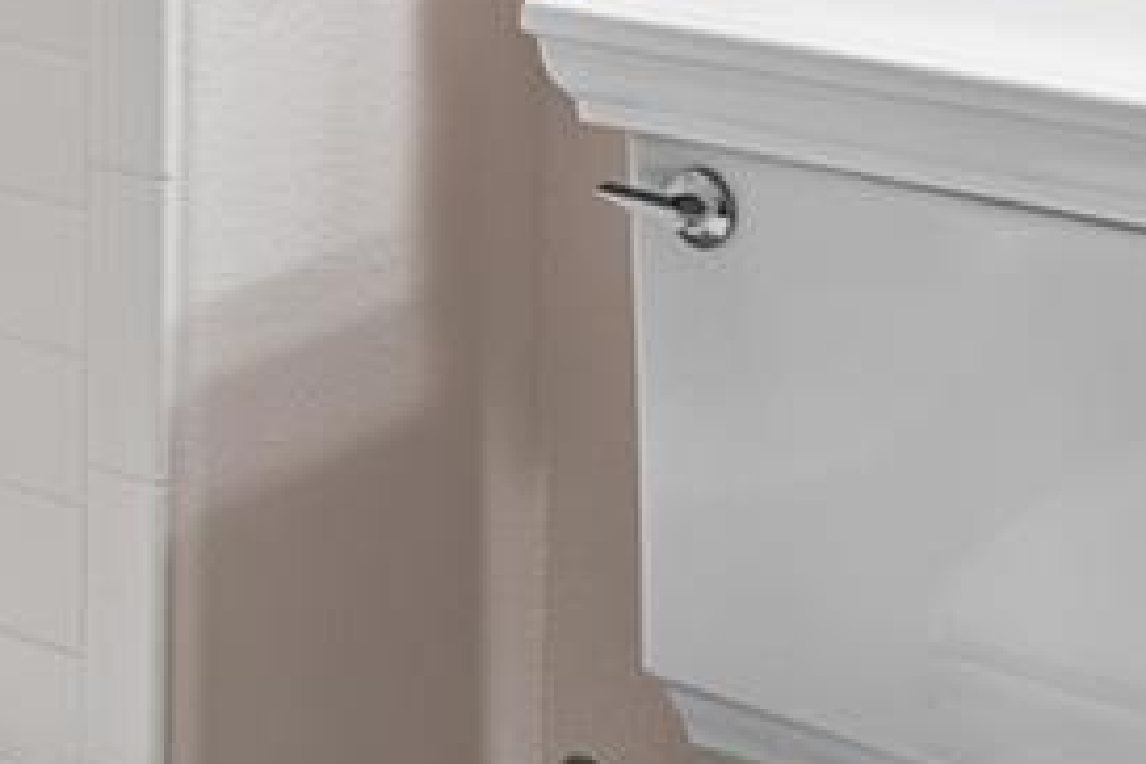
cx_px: 592
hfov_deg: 17.1
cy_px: -892
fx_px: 3820
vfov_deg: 10.3
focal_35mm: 120
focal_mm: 16
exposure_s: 1.6
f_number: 9
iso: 200
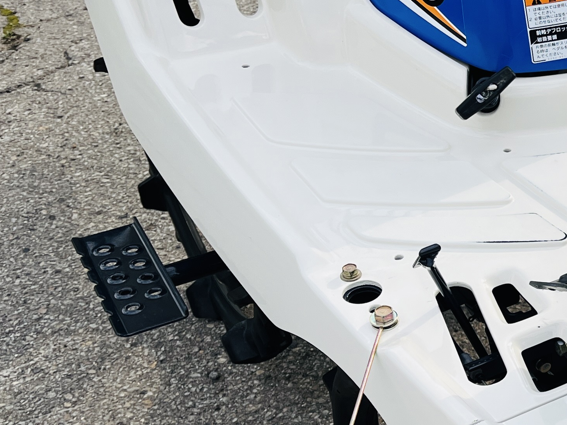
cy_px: 251
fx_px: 1179
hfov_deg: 23.6
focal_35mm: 72
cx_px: 752
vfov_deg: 20.4
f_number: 1.6
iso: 50
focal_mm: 5.1
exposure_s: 1/1923
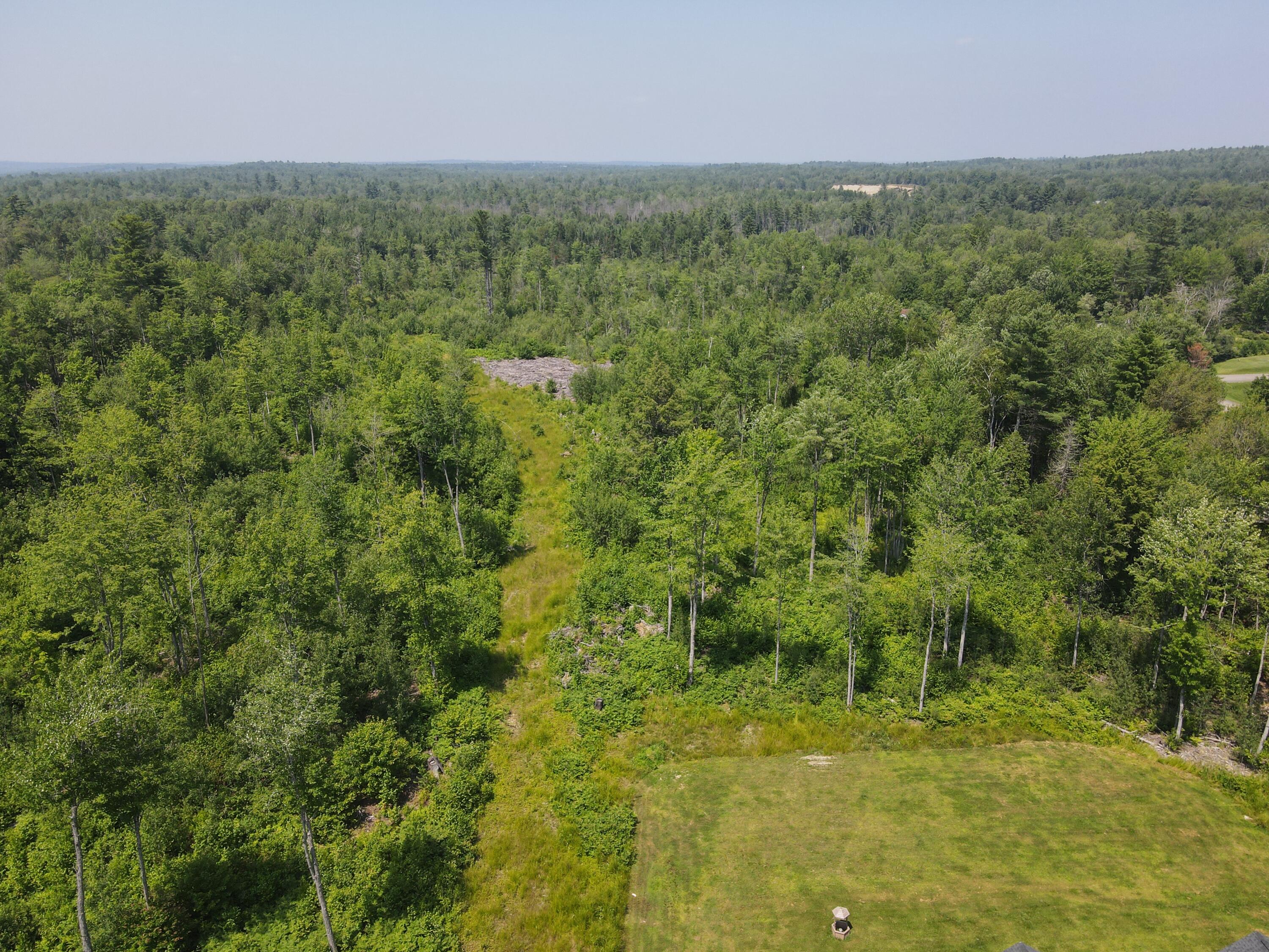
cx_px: 634
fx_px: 880
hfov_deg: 71.6
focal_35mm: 24
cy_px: 476
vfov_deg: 56.8
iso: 100
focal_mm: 4.5
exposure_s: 1/500
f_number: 2.8
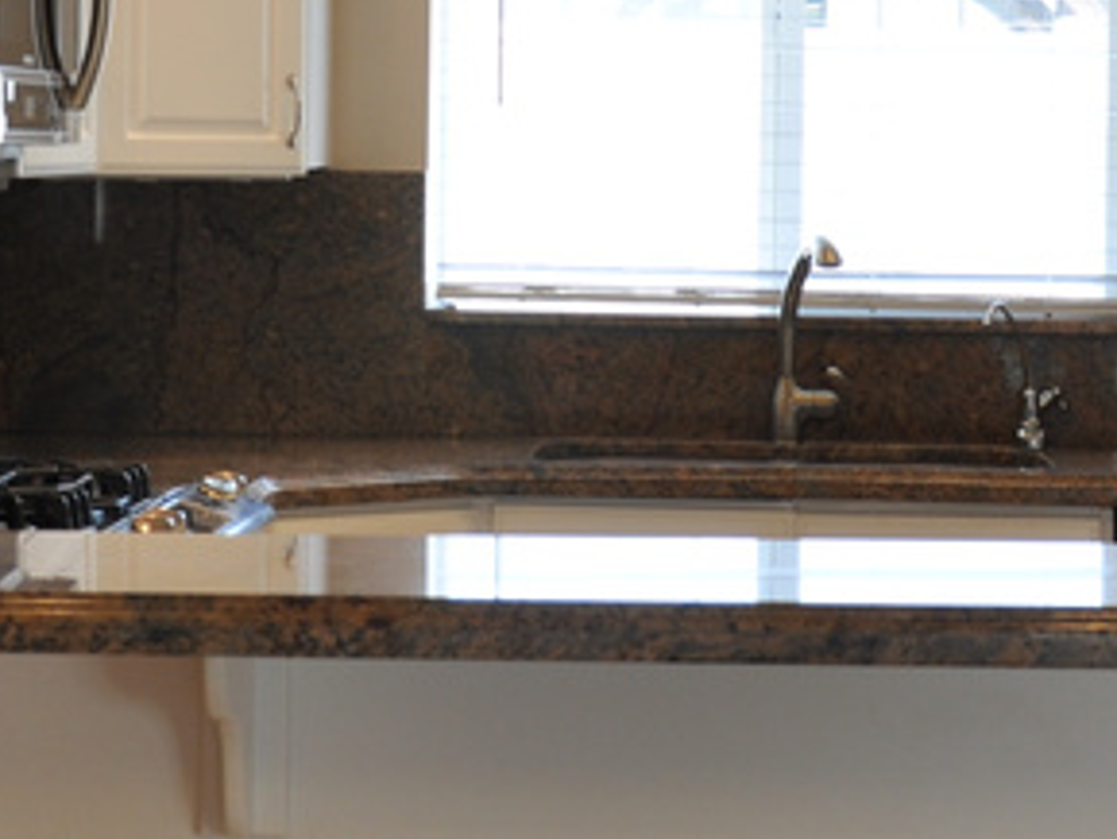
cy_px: 236
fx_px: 4122
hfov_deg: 15.4
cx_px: 530
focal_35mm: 128
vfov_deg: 11.6
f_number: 7.1
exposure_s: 1/50
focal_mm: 25
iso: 200
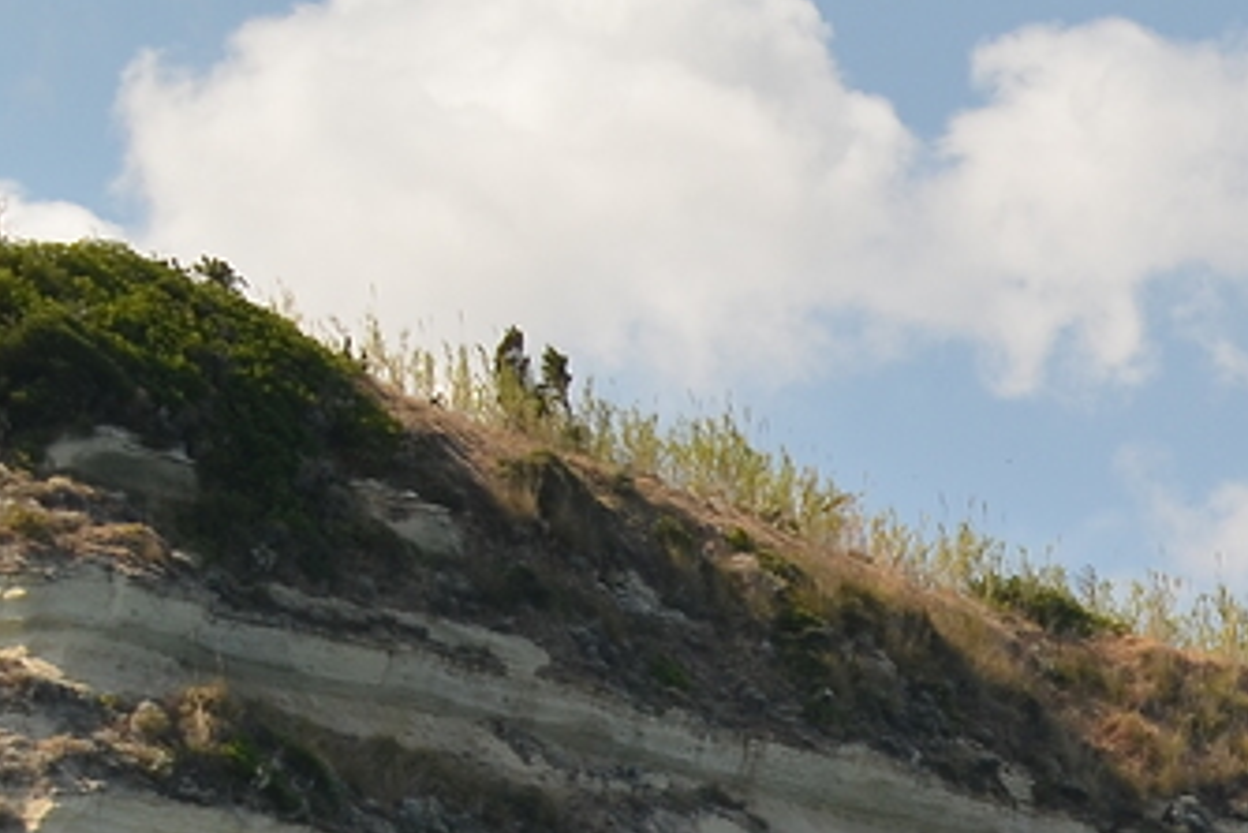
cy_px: 1638
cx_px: 2638
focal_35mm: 159
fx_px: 5514
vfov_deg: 8.2
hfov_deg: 11.4
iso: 200
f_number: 4
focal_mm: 24
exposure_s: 1/640
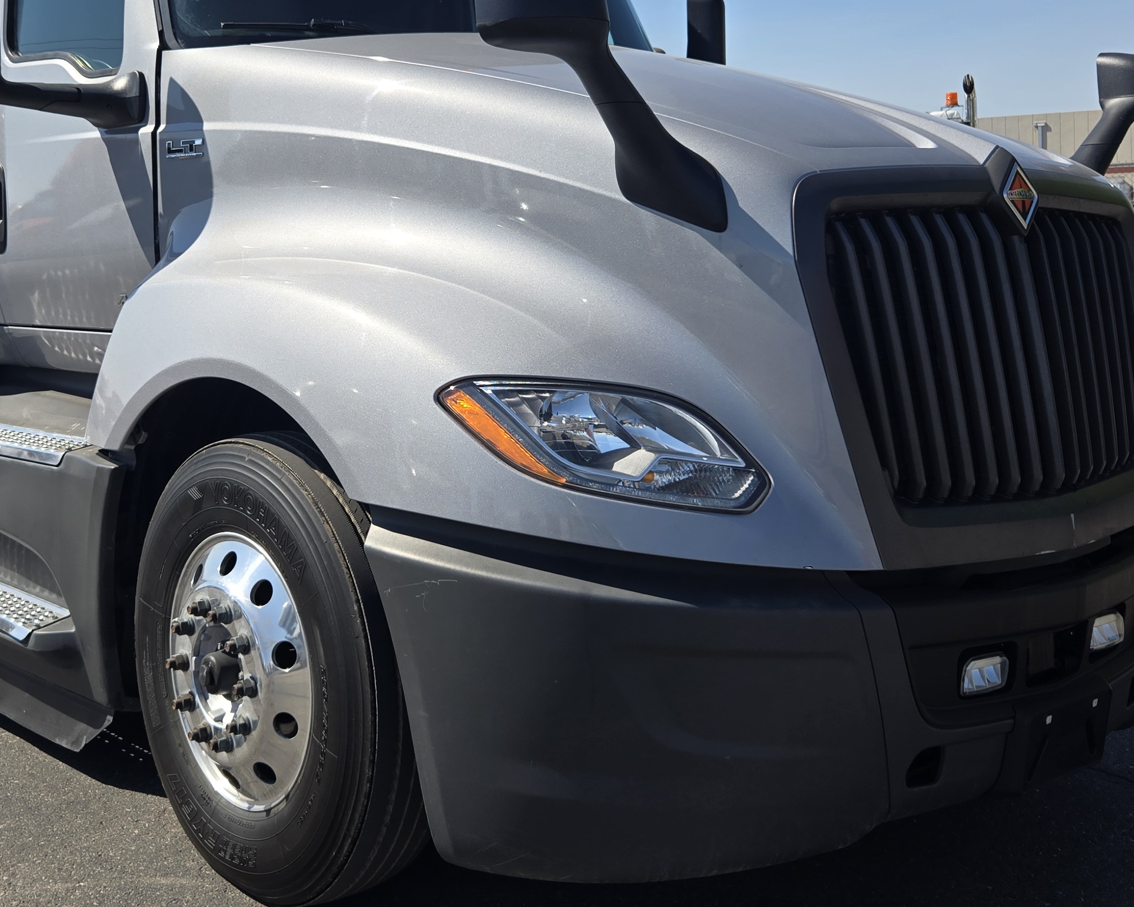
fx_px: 1409
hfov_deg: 43.4
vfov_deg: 35.3
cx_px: 400
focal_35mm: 42
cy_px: 306
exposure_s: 1/1884
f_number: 1.8
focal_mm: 5.4
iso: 25
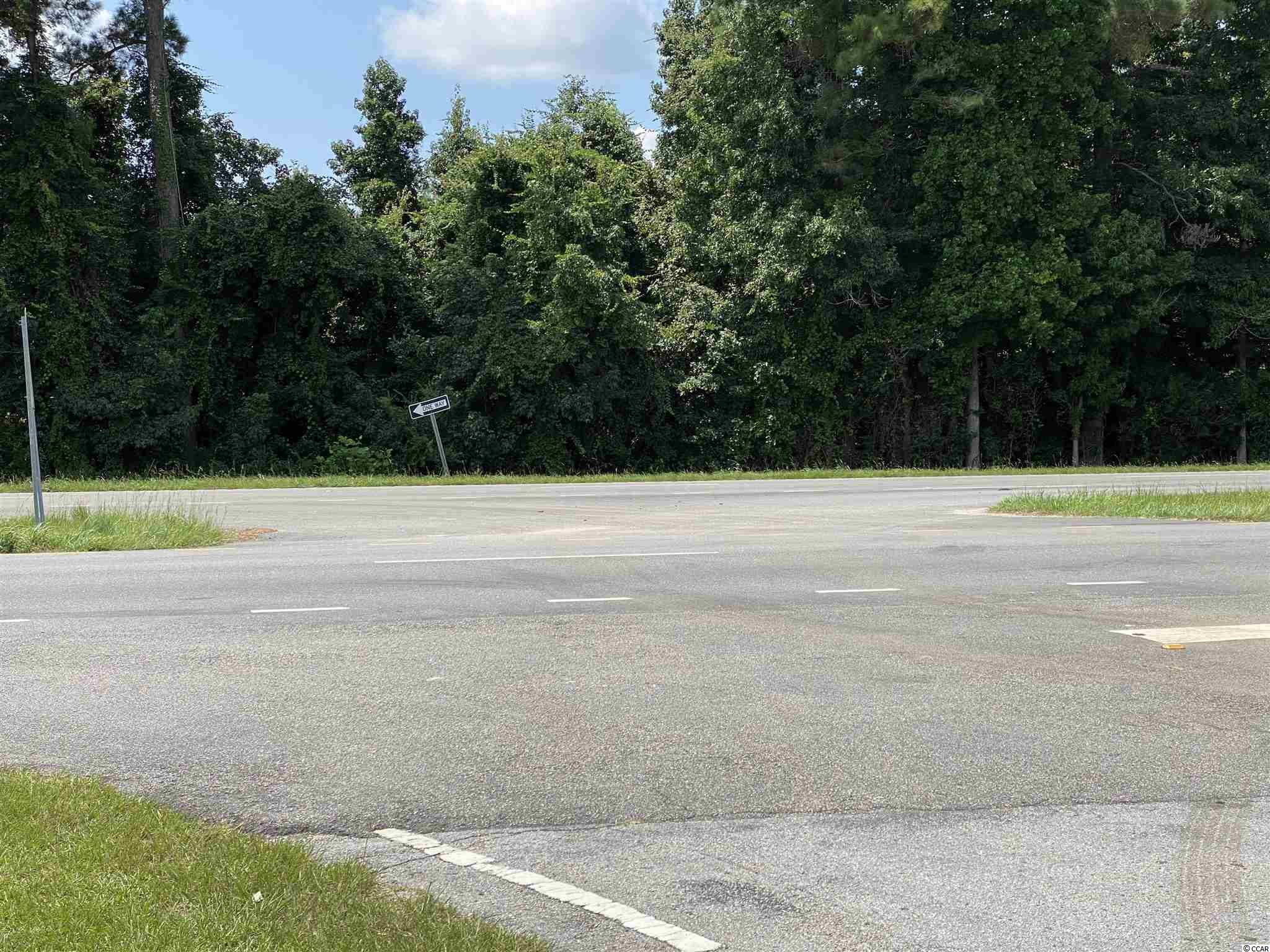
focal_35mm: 52
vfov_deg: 28.0
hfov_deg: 36.8
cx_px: 635
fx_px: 1908
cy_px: 476
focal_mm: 6
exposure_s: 1/1410
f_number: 2
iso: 20
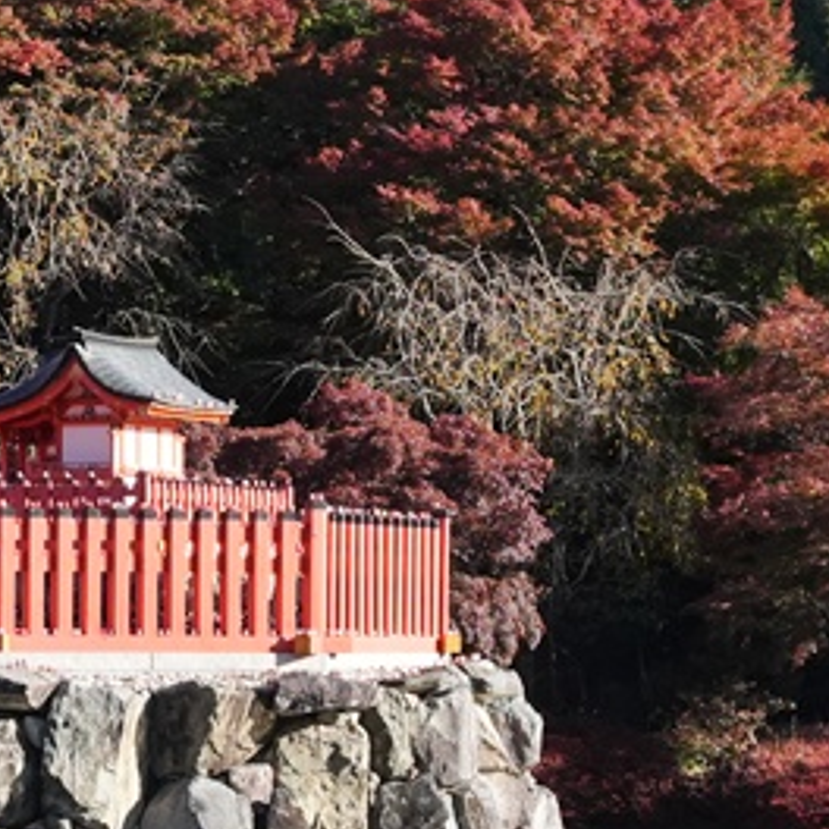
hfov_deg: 8.4
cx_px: -546
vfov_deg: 8.7
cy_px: 463
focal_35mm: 201
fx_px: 5446
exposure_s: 1/1250
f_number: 8
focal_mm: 40.7
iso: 1000
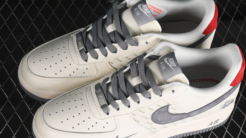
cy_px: 80
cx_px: 131
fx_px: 594
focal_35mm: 91
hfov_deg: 23.4
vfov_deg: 13.3
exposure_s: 1/80
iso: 160
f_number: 7.1
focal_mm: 50
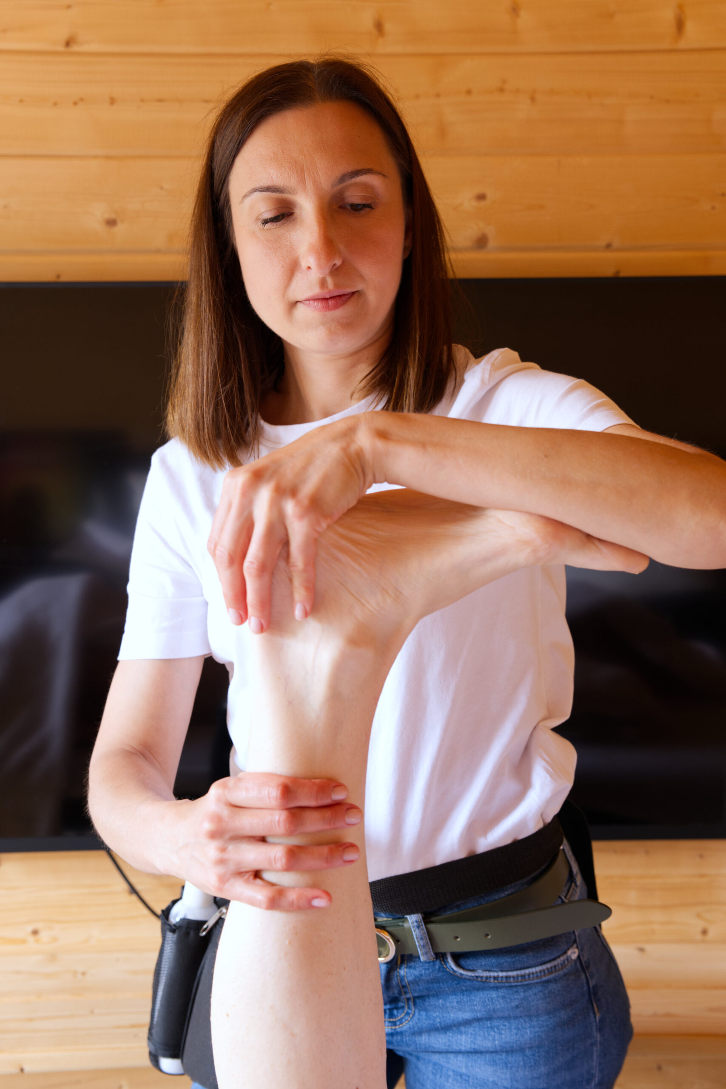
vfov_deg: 43.6
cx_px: 363
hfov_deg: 29.9
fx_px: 1361
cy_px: 544
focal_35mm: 45
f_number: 5
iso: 400
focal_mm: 45
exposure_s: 1/20
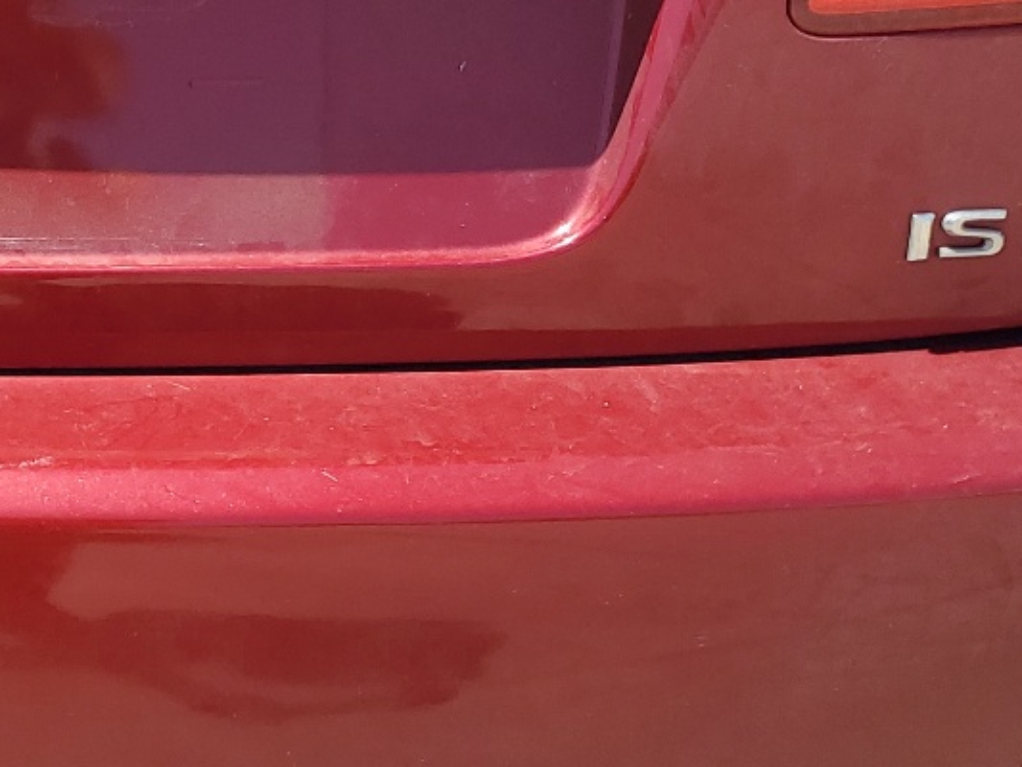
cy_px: 291
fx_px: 2303
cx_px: 0
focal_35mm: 78
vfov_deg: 18.9
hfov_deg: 23.9
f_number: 1.5
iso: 50
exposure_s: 1/2000
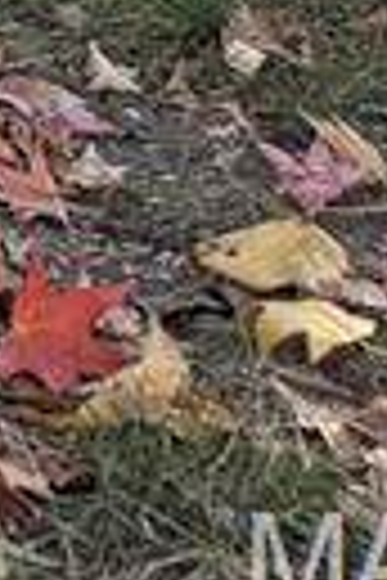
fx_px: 3193
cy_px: -1070
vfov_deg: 8.8
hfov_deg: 5.3
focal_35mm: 198
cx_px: -1606
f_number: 1.78
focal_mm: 6.76
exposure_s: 1/514
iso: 100
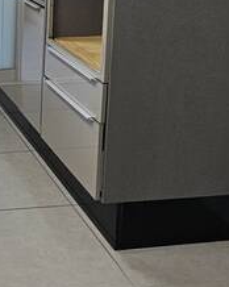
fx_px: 534
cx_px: -114
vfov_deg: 28.7
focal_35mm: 63
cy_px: 22
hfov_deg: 20.6
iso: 100
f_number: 2.2
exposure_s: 1/77.4
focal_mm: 2.2
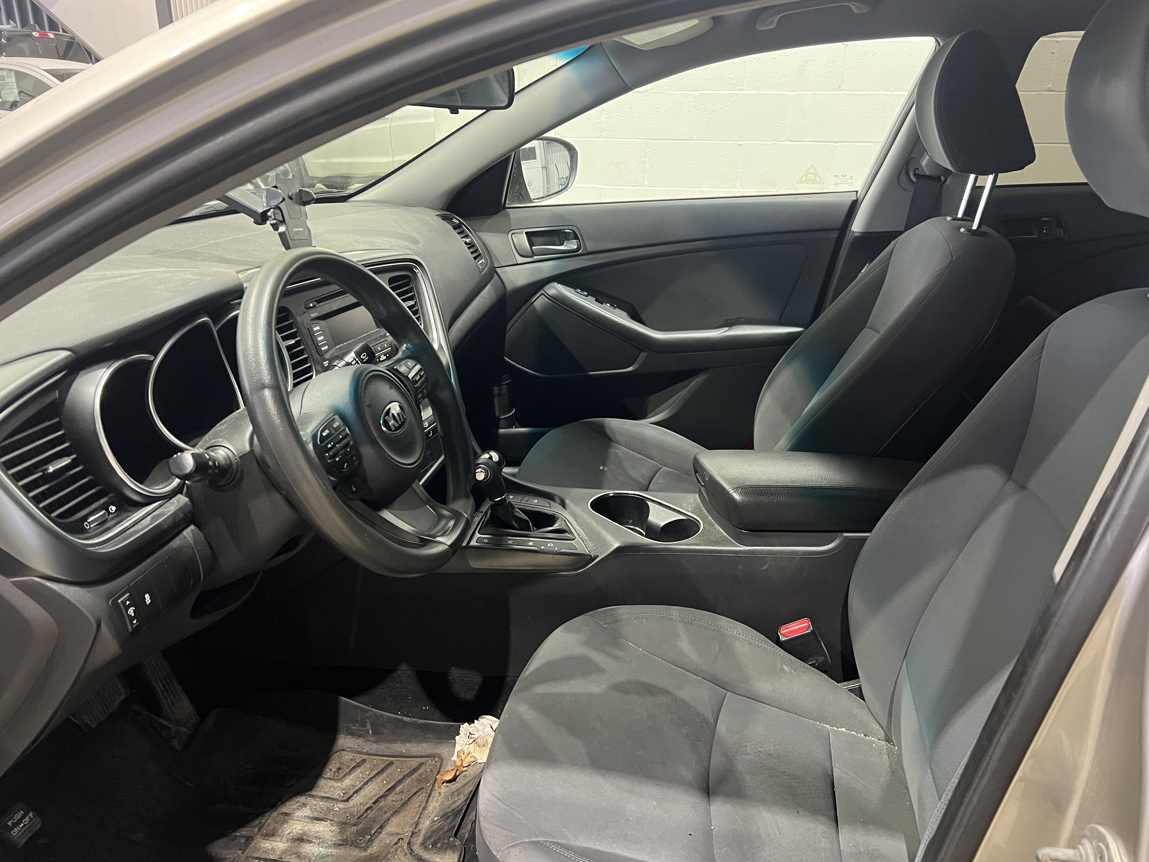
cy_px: 431
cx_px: 583
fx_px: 896
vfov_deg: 51.4
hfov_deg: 65.3
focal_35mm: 27
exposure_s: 1/60
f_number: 1.5
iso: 500
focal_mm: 5.7
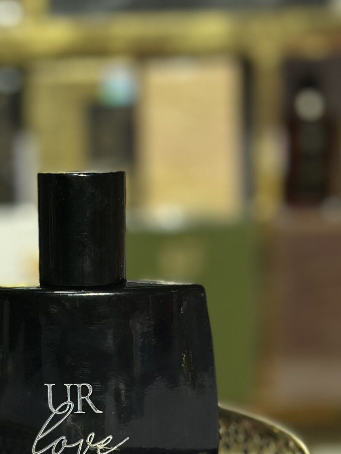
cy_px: 343
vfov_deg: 18.3
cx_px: 6
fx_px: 1405
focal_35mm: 107
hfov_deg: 13.7
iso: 125
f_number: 1.78
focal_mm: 6.86
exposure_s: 1/100
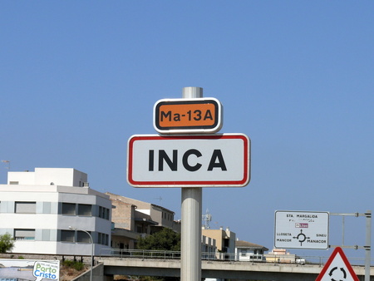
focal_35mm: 126
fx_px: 1362
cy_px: 140
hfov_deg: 15.6
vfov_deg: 11.8
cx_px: 187
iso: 100
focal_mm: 23.9
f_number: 8
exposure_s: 1/500
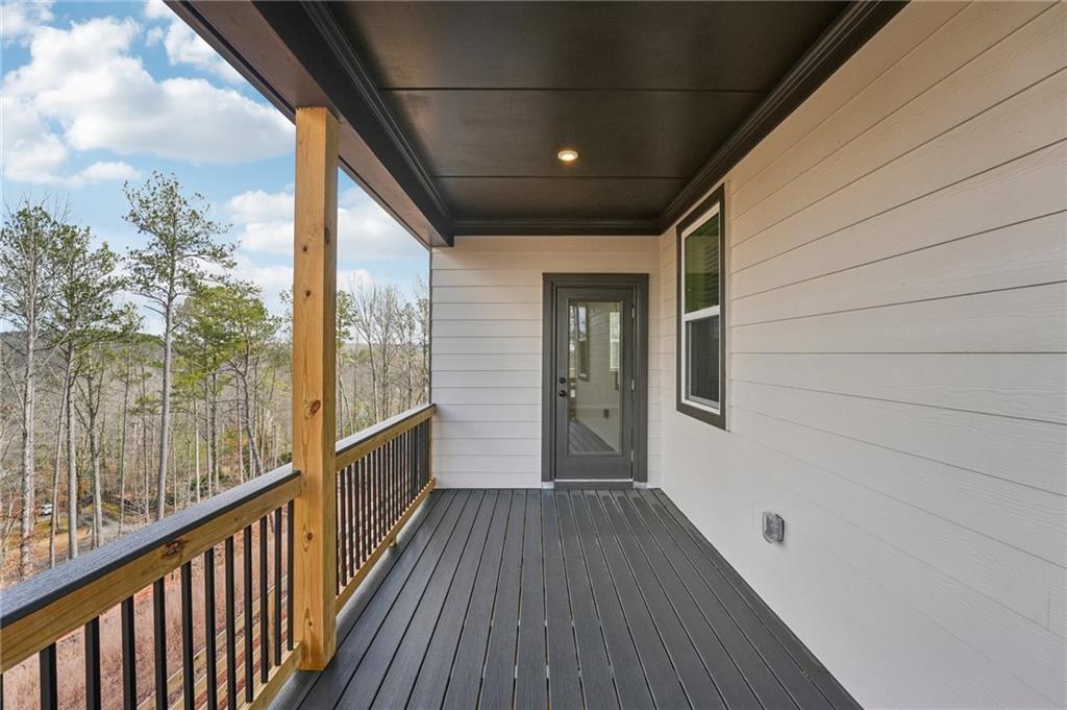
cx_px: 534
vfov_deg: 76.5
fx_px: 450
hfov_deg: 99.7
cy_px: 355
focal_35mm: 15
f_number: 8
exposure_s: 1/200
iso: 320
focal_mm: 15.2
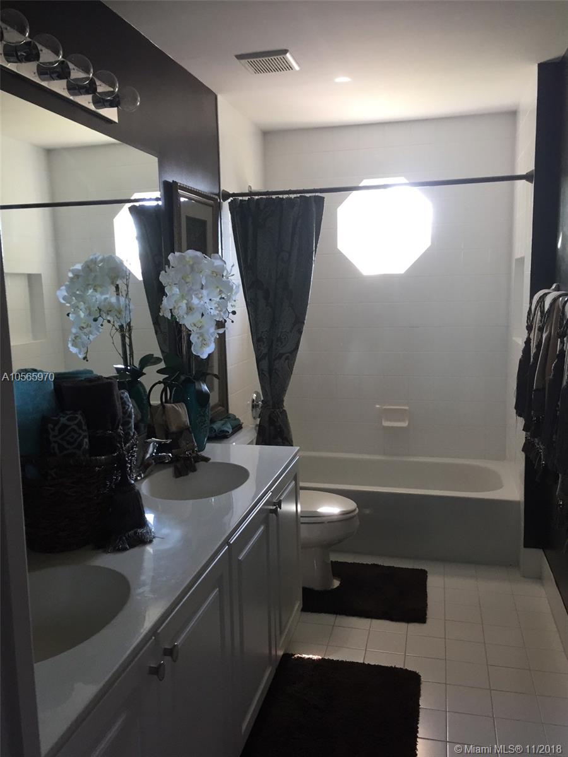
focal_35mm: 29
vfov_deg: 61.7
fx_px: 634
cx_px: 284
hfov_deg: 48.2
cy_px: 378
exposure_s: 1/30
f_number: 2.2
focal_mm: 4.15
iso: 40
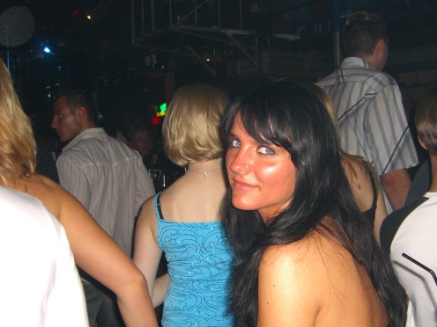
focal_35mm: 46
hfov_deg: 41.1
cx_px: 258
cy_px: 186
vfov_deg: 31.5
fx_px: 581
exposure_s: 1/60
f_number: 2.8
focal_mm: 7.9
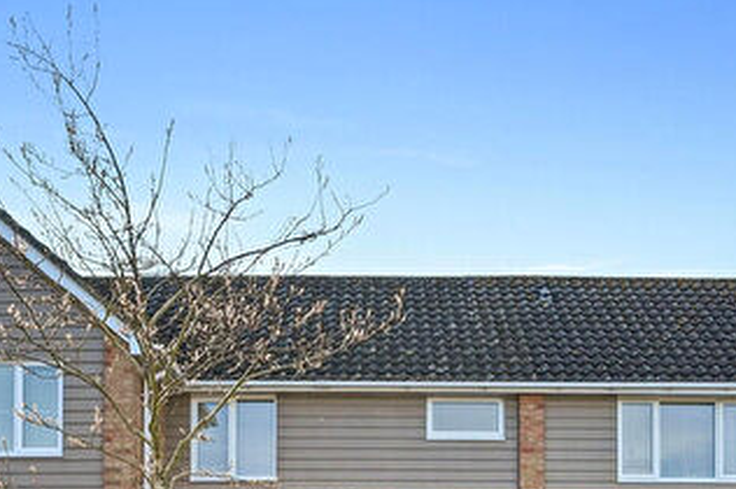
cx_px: 356
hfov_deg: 60.3
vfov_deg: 37.4
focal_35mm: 31
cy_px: 498
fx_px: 633
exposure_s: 1/320
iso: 400
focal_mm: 14
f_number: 11
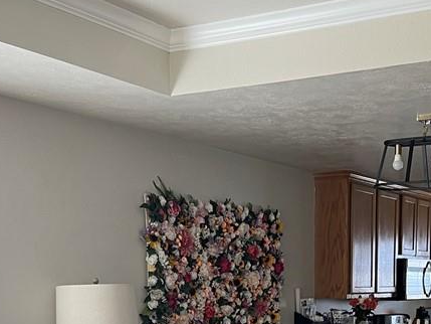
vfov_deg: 22.3
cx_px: 322
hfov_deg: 30.7
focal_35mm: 62
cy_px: 362
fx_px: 772
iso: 125
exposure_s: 1/83
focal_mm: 5.7
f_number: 1.5
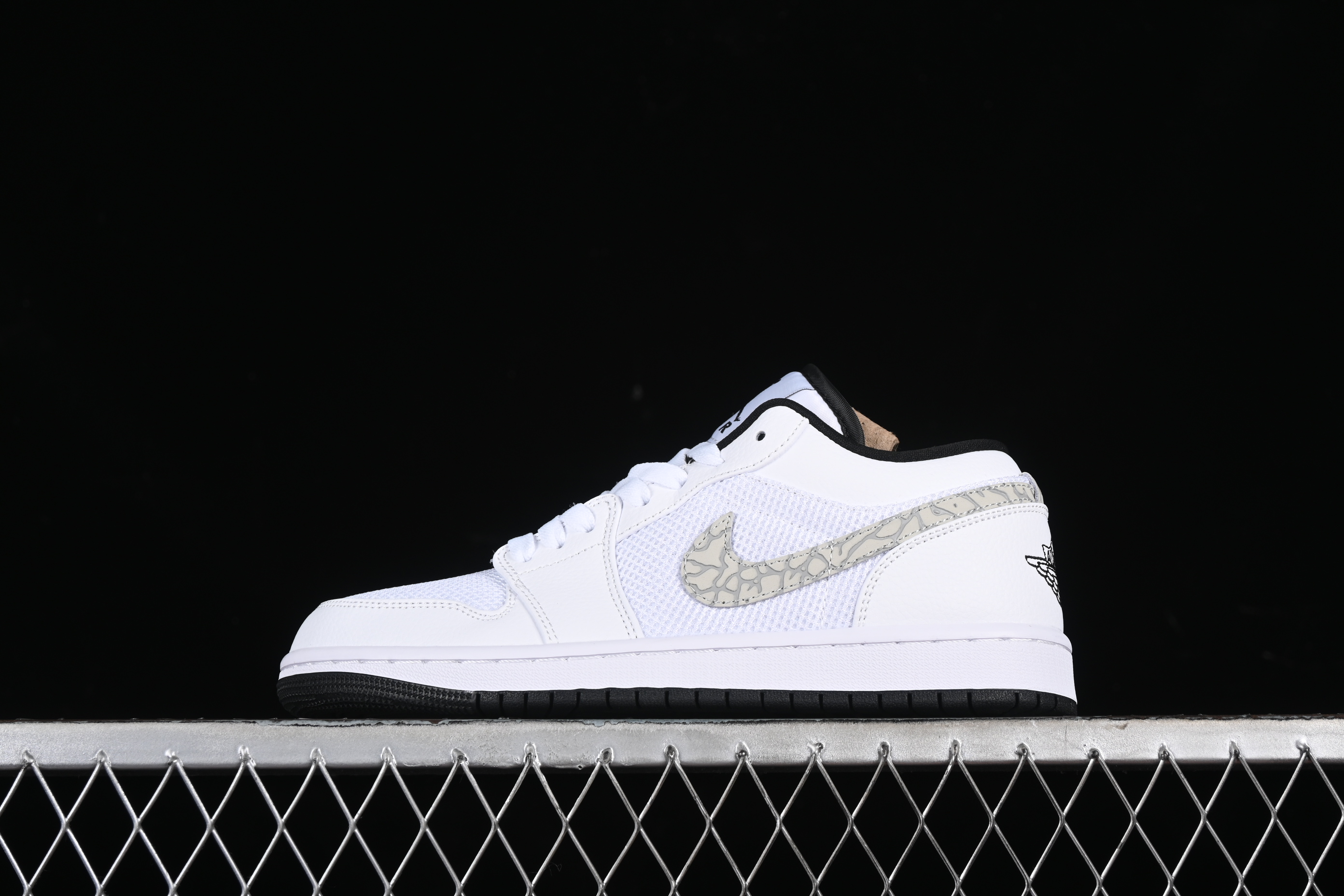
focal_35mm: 72
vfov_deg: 18.9
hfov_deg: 28.1
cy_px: 448
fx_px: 2688
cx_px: 672
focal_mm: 48
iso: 160
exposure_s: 1/160
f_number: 7.1
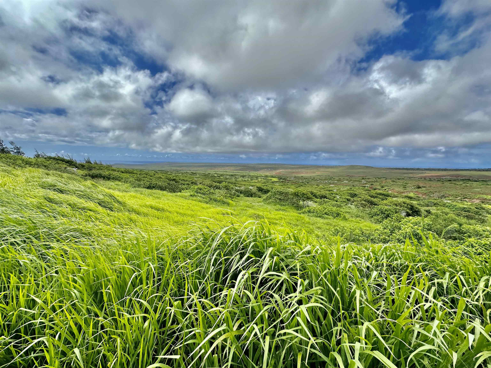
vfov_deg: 85.7
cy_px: 184
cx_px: 246
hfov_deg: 102.1
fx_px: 199
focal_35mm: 14
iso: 50
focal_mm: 2.22
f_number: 2.2
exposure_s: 1/3040
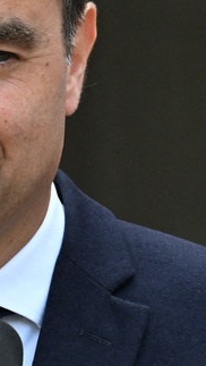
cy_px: 178
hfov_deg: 0.8
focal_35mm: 1557
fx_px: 15100
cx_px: 61
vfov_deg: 1.4
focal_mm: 400
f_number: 5.6
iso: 800
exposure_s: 1/800
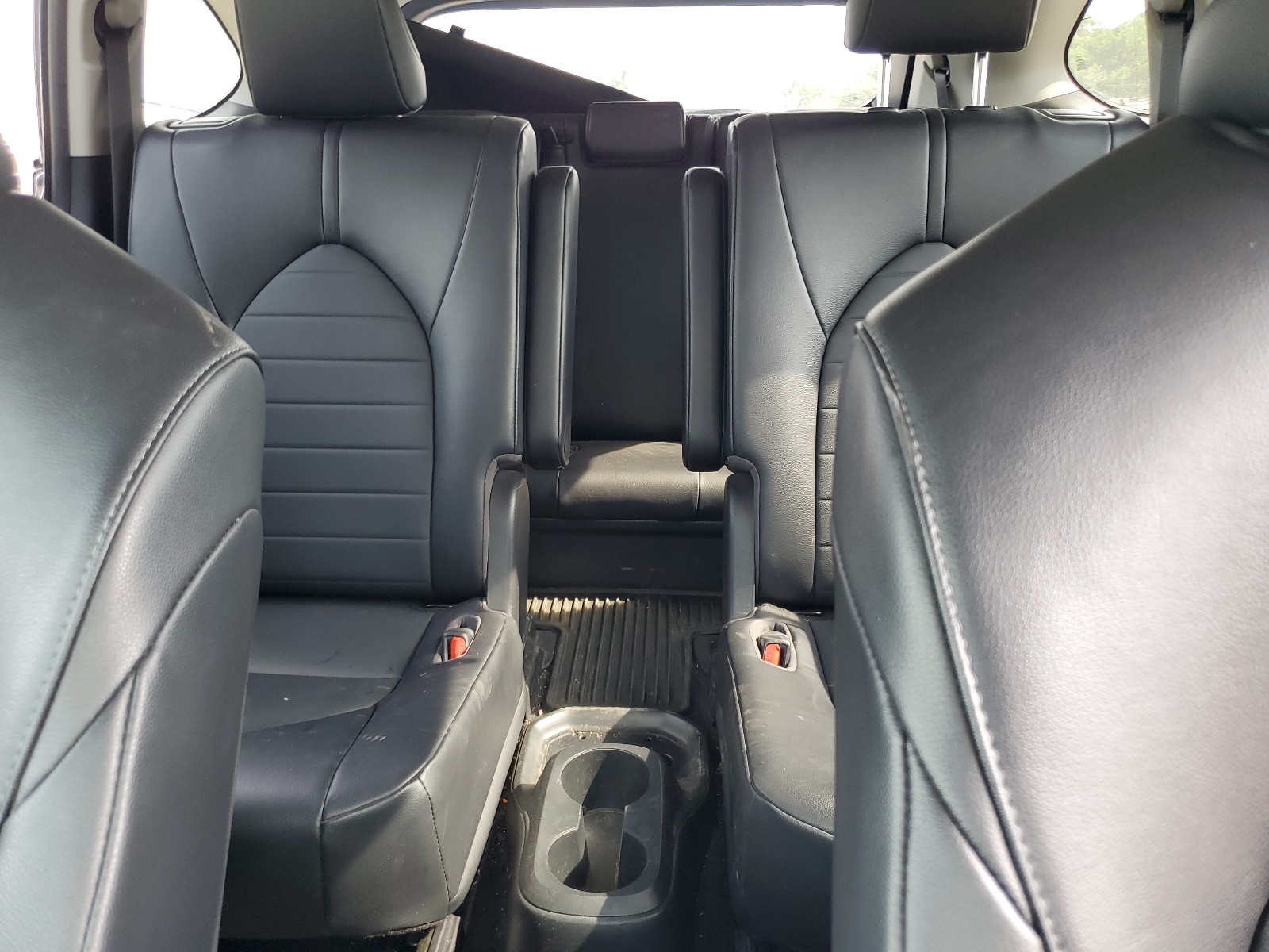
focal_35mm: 26
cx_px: 634
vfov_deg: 53.1
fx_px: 953
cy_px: 476
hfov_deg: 67.3
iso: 57
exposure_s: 1/60.2
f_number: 1.5
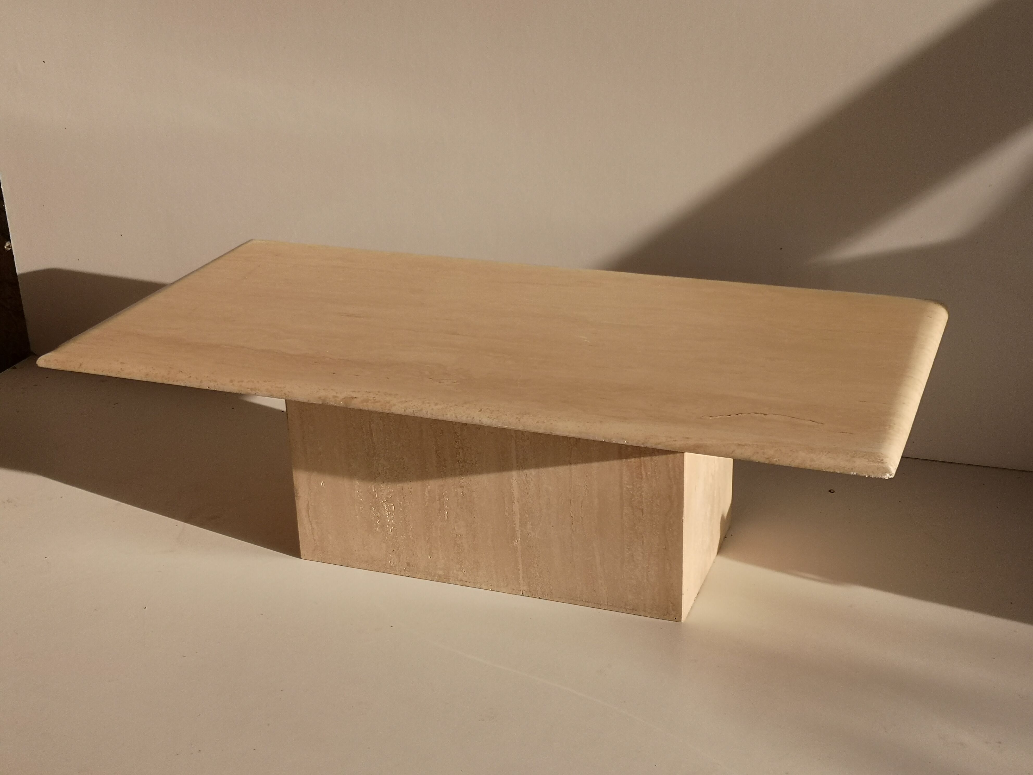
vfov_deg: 30.3
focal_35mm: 48
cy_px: 388
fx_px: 1432
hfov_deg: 39.7
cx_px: 516
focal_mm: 3.95
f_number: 1.8
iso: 50
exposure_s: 1/2169
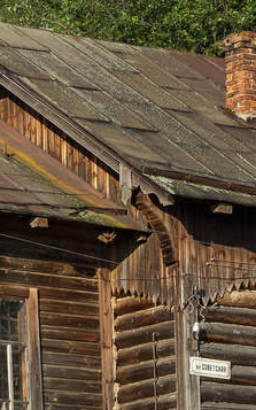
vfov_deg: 6.3
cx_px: 127
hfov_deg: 3.9
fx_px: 3719
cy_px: 402
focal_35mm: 333
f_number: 6.3
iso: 200
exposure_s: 1/320
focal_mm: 40
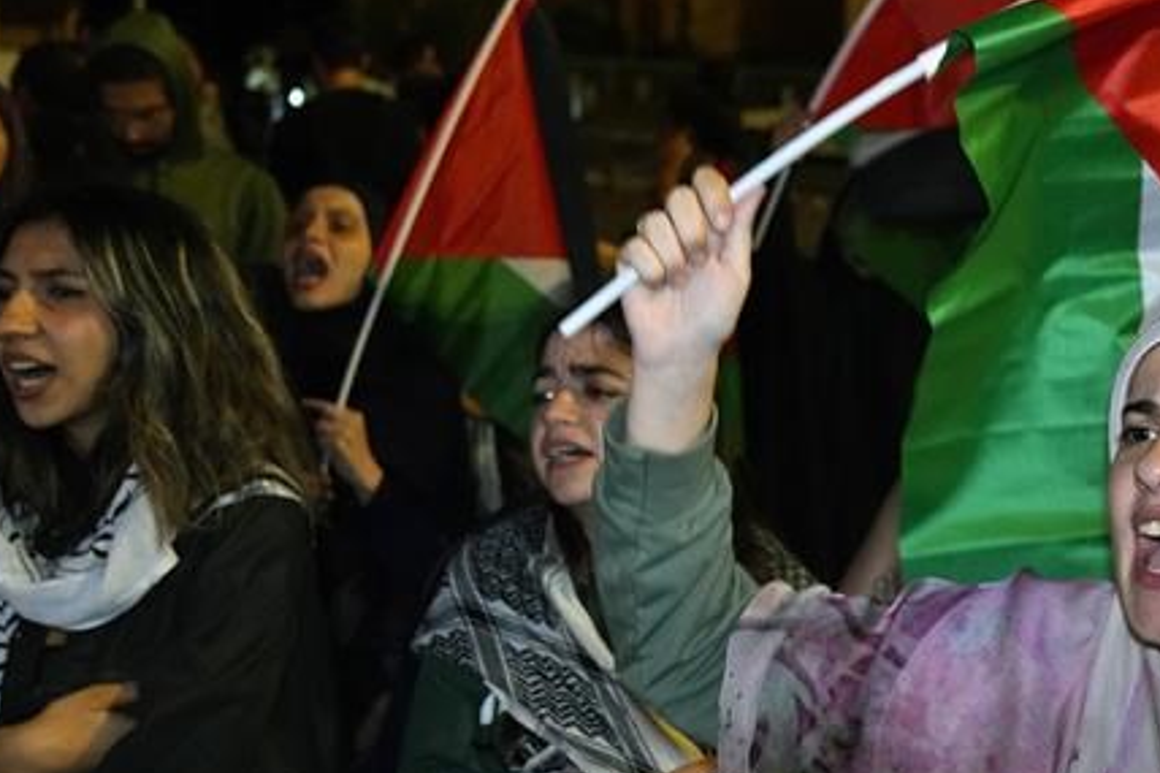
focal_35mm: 38
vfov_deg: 35.0
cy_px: 400
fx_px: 1224
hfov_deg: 50.0
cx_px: 753
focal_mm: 25
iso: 4000
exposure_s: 1/125
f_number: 3.2
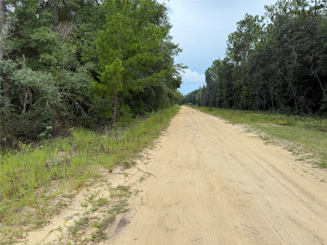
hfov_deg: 71.6
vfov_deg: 56.8
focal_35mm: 24
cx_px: 164
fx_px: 227
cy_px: 122
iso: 80
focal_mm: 6.76
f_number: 1.78
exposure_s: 1/1653
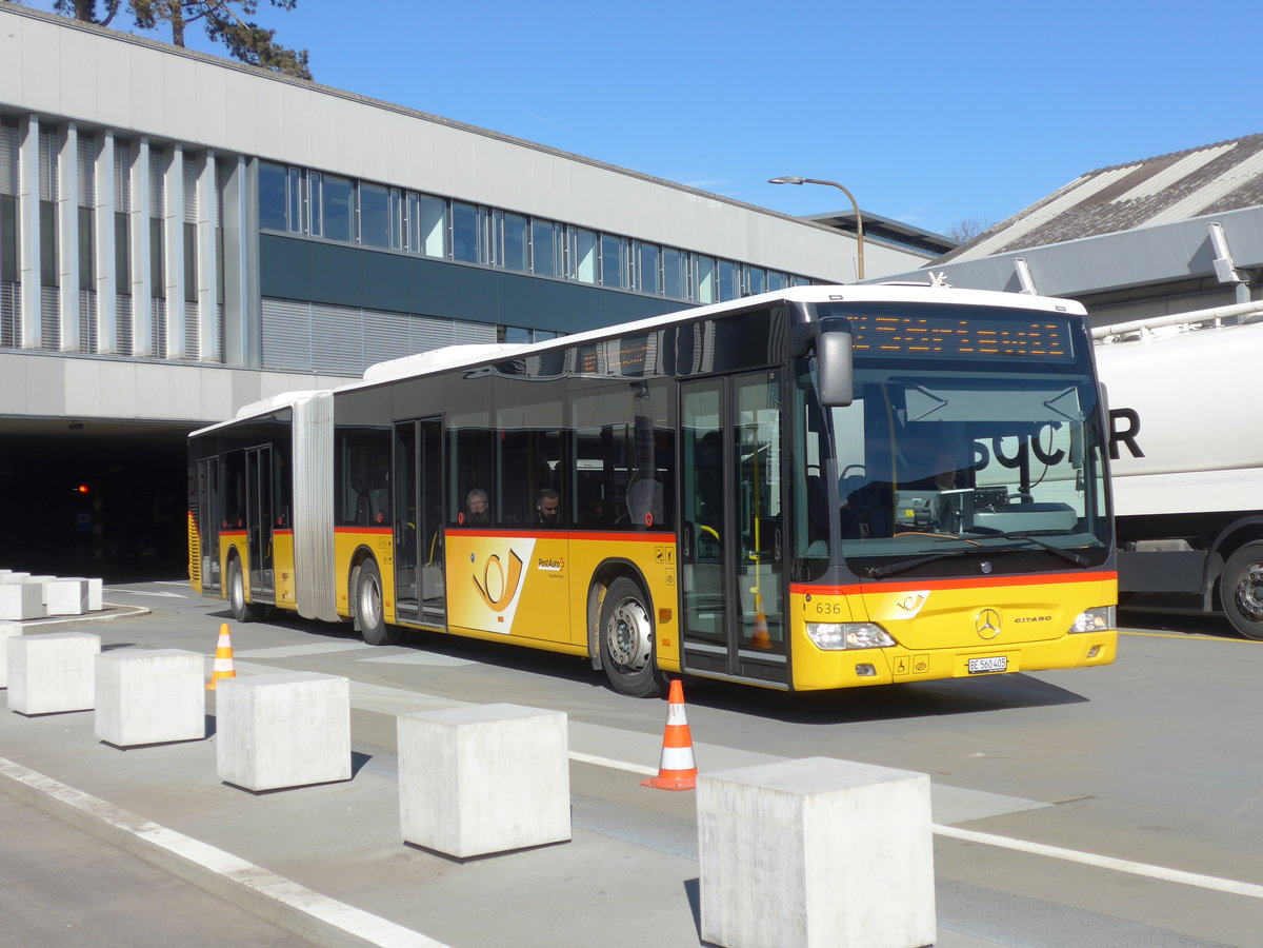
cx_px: 632
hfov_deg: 41.2
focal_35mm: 46
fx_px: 1678
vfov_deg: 31.5
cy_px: 474
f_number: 3
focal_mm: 9.5
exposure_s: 1/1600
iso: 80
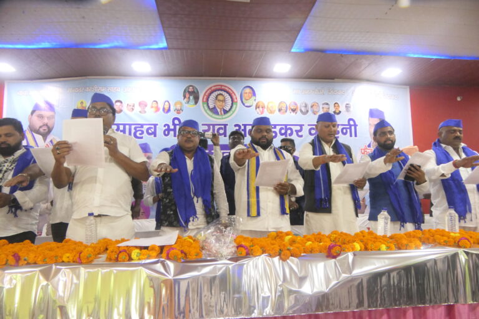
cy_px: 160
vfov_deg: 53.1
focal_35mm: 24
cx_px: 240
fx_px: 319
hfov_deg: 73.7
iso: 1600
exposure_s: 1/50
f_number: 2.8
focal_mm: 8.8
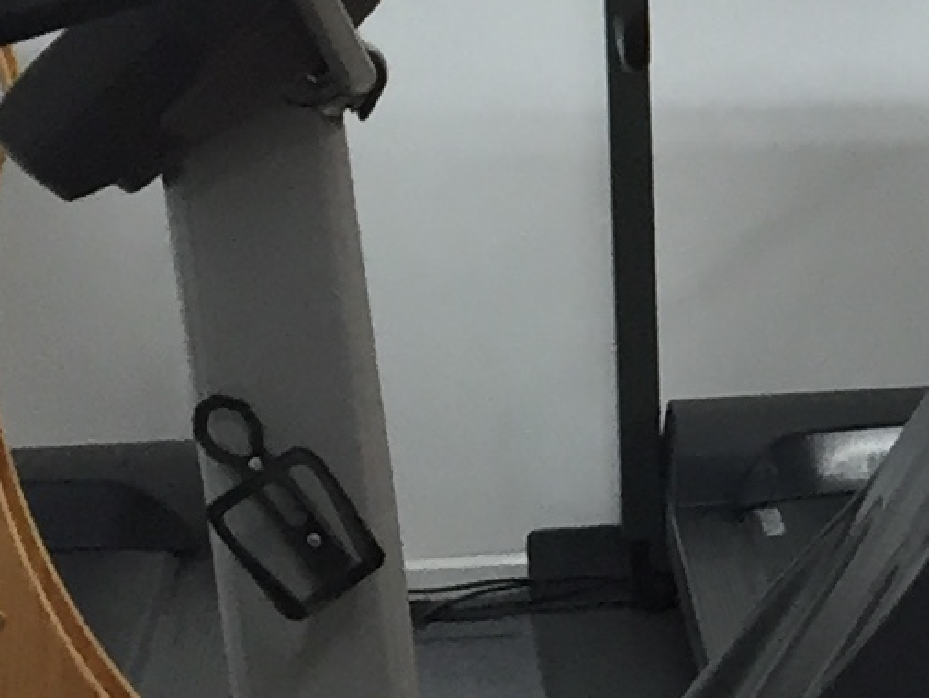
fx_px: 5021
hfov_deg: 9.6
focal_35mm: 187
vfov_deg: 7.9
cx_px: 2076
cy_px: 118
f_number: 2.2
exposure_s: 1/33
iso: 40
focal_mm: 4.15
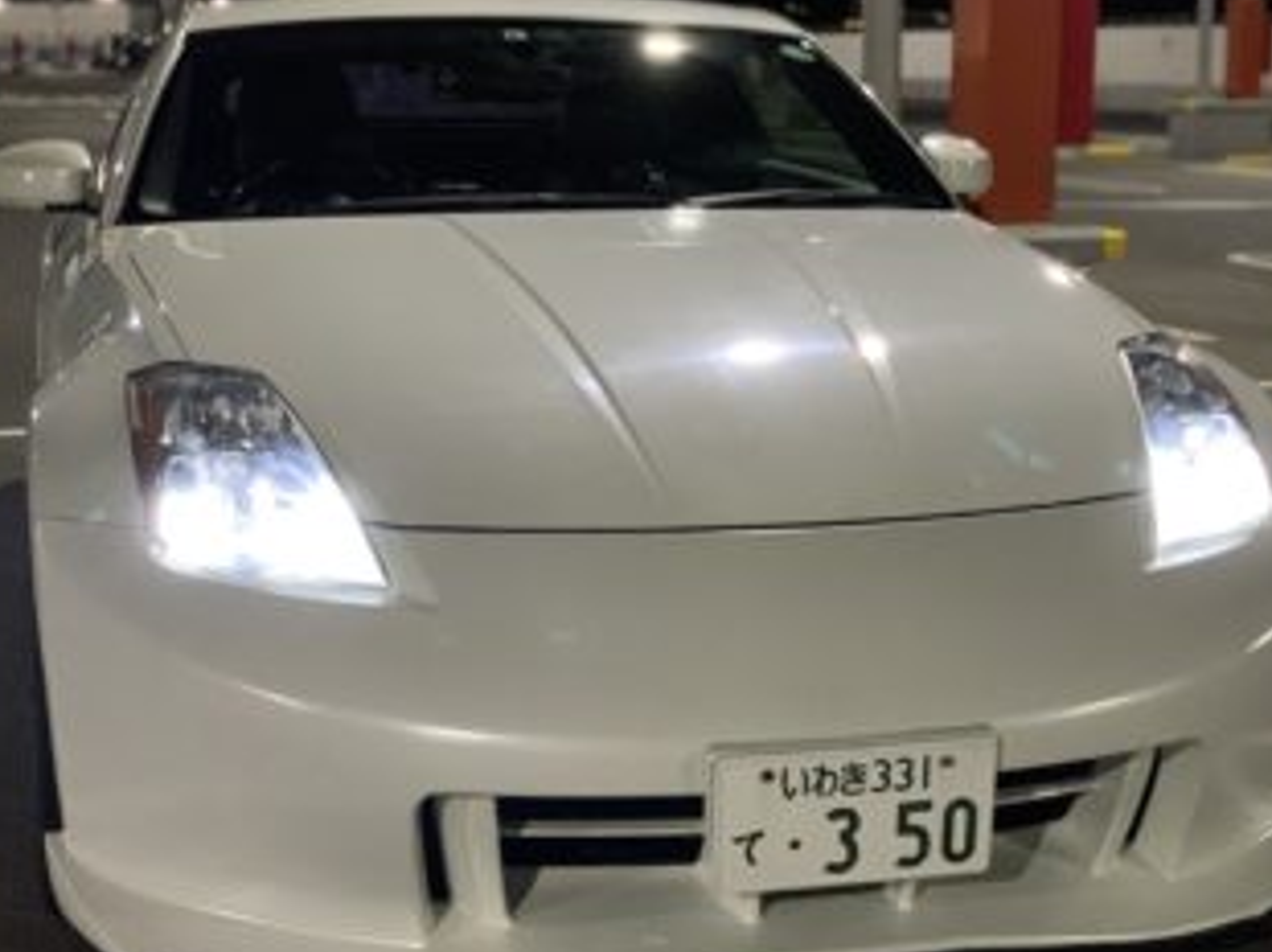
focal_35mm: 63
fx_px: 2313
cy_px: 507
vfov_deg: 23.3
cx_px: 650
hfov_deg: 30.7
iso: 500
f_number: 2.4
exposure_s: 1/33
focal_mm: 6
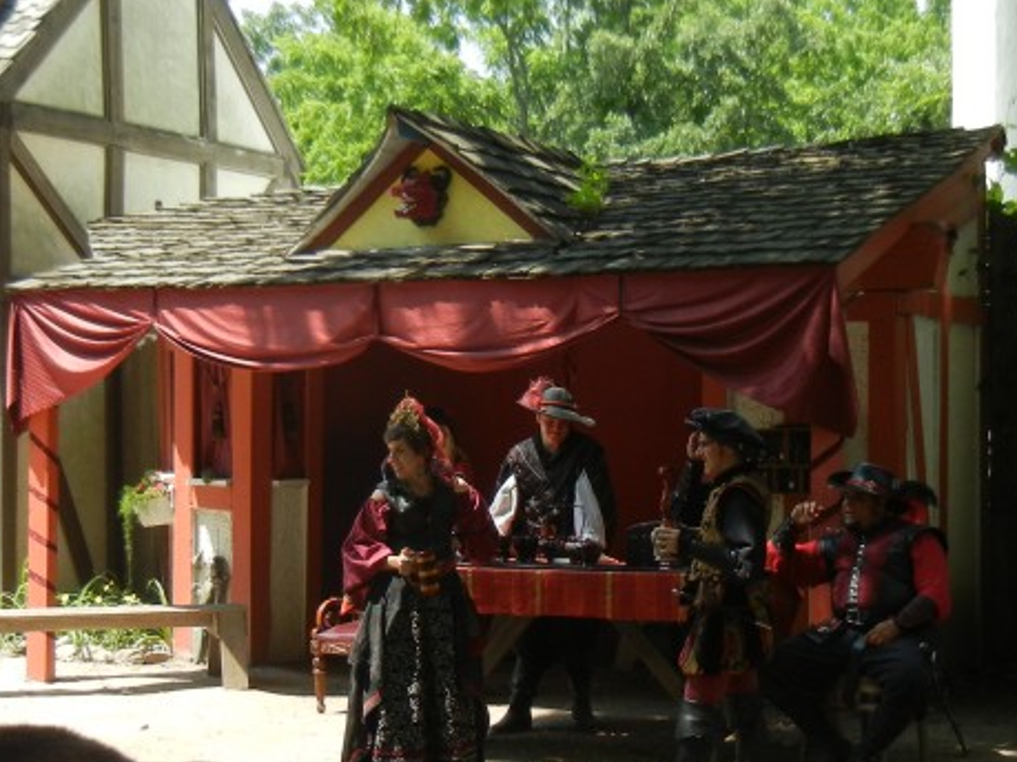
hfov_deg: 28.9
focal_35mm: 67
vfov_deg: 21.9
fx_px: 1968
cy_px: 459
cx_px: 600
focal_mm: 5.4
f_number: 3.5
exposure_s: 1/440
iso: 160
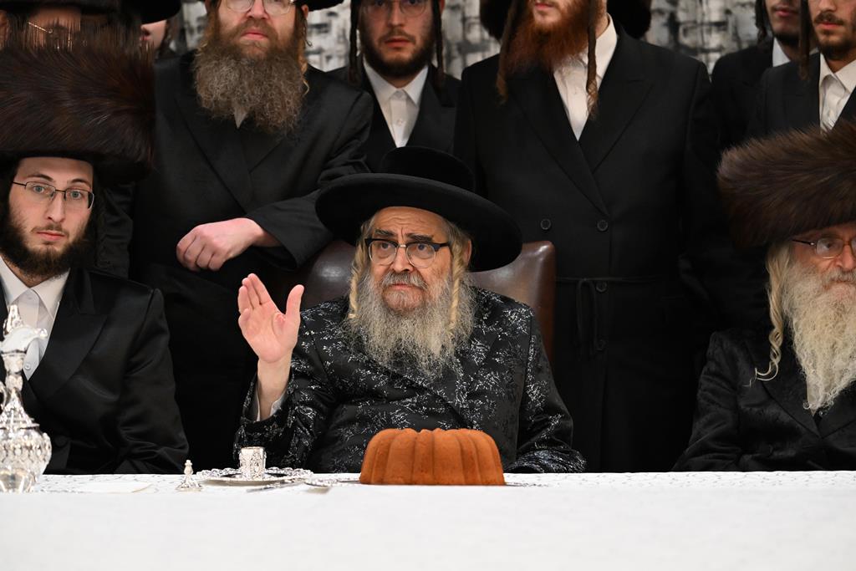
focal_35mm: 145
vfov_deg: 9.5
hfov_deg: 14.2
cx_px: 428
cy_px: 286
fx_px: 3448
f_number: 4.8
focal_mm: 145
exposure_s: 1/200
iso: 5000
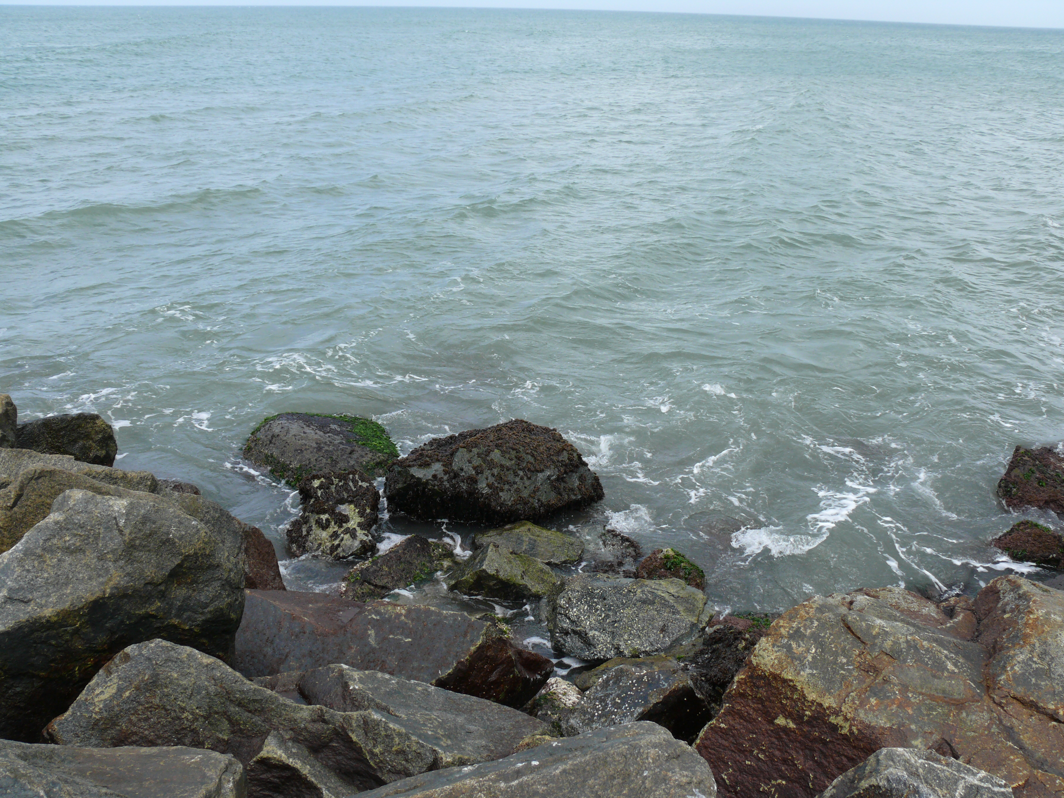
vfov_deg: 40.7
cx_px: 532
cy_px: 399
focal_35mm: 35
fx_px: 1076
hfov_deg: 52.6
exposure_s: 1/320
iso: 100
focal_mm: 7.4
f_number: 5.6
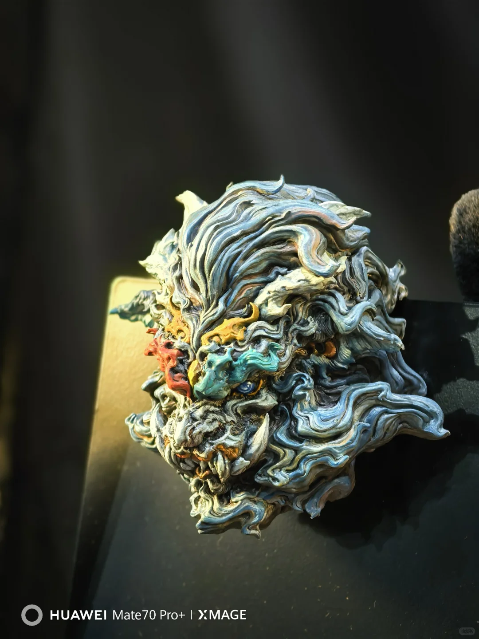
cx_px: 240
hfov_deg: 15.4
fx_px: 1771
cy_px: 320
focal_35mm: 96
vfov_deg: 20.4
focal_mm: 15
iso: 500
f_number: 2.1
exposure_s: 1/40
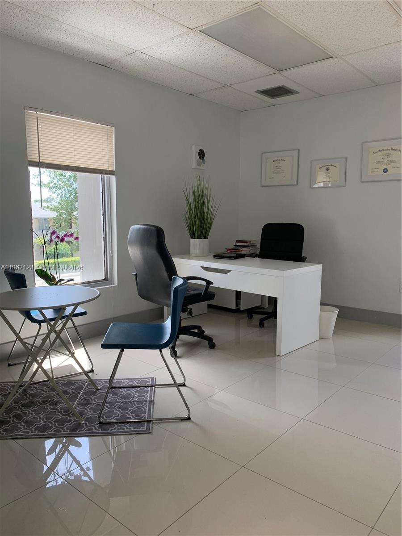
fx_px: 403
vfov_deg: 67.3
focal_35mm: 26
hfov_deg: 53.1
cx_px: 201
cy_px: 268
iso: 25
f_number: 1.8
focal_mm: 4.25
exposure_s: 1/150
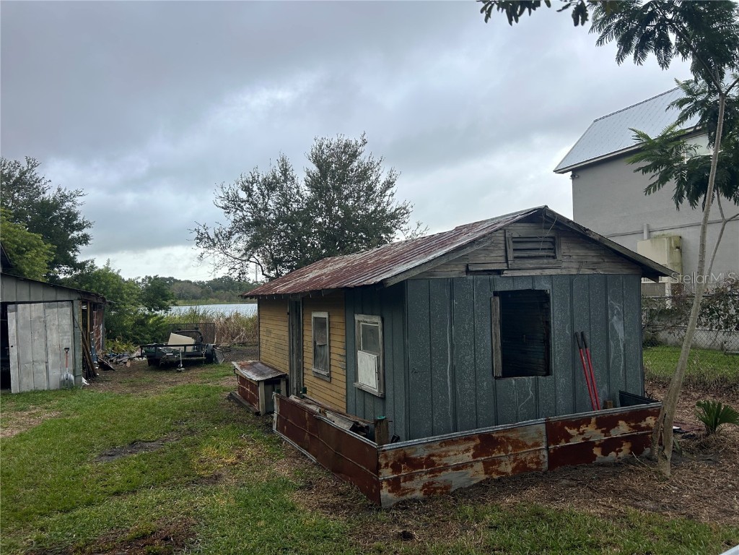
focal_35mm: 26
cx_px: 370
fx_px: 555
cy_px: 278
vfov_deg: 53.1
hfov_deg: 67.3
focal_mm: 5.7
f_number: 1.5
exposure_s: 1/567
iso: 50
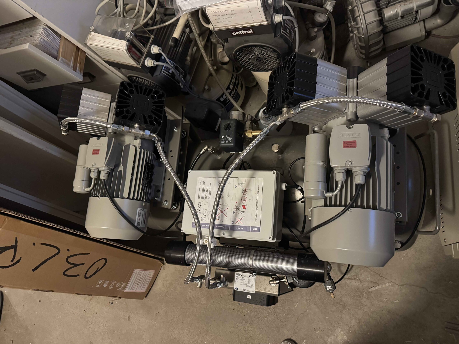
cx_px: 230
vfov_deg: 56.8
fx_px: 318
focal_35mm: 24
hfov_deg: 71.6
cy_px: 172
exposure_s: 1/33
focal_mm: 6.76
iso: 1000
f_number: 1.78
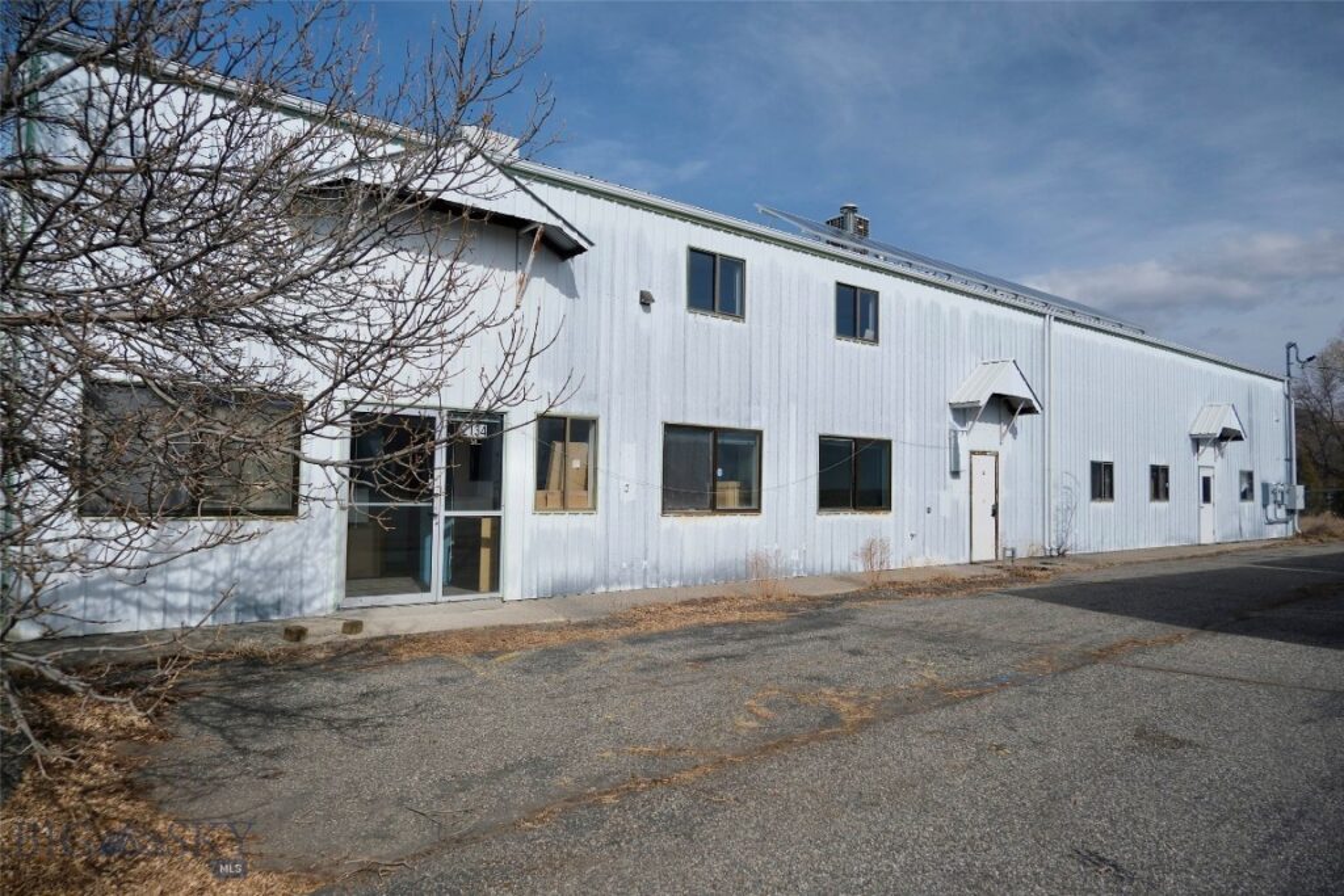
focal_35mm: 23
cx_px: 672
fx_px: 859
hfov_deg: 76.1
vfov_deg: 55.1
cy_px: 448
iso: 320
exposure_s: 1/1500
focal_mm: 15
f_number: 4
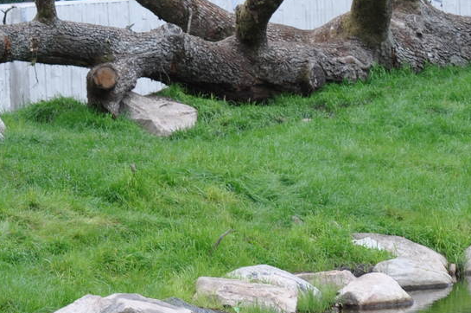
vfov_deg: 4.5
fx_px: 4025
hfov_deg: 6.7
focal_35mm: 308
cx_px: 364
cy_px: 94
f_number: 7.1
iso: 200
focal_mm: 70
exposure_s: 1/200
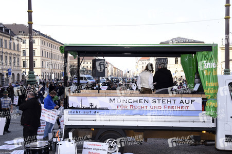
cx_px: 116
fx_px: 283
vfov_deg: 30.5
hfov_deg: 44.5
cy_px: 77
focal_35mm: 44
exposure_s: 1/160
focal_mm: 44
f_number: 6.3
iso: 250
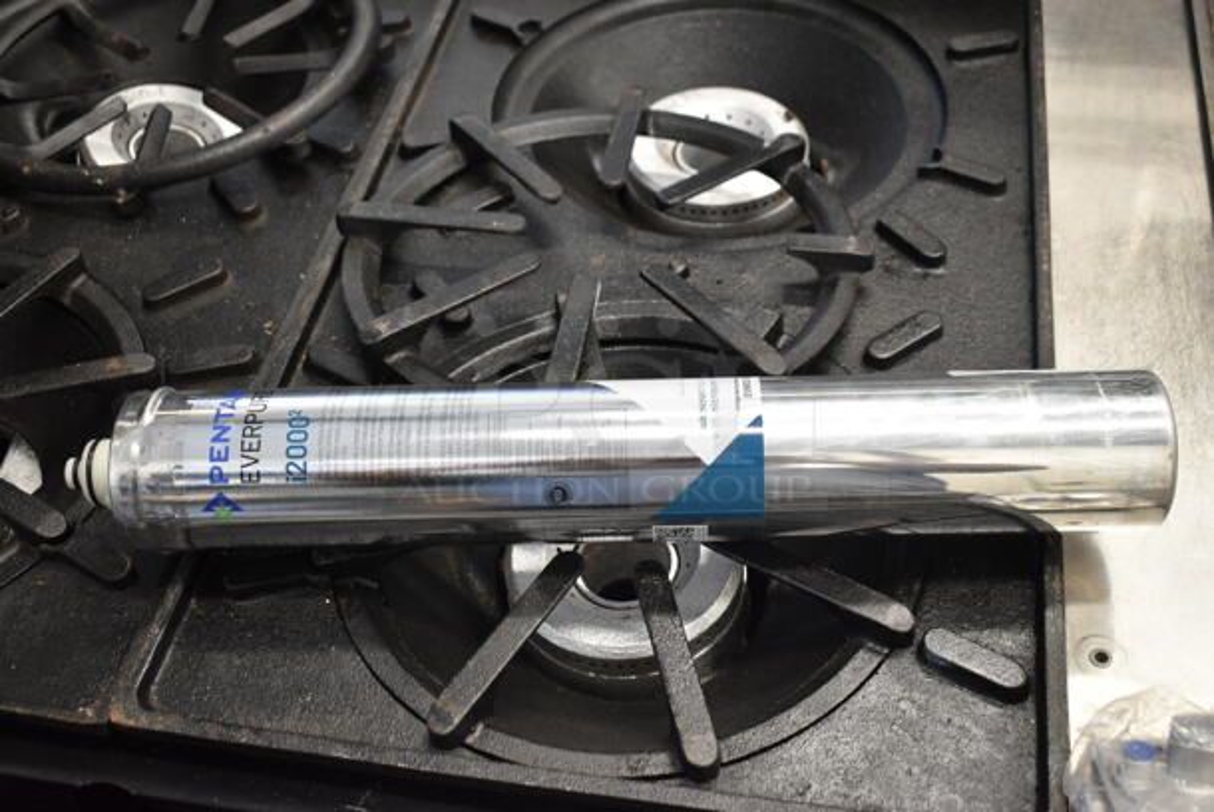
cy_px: 406
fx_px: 1418
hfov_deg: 46.4
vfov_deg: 32.0
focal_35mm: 42
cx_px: 607
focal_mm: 28
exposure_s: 1/50
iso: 1000
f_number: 4.2
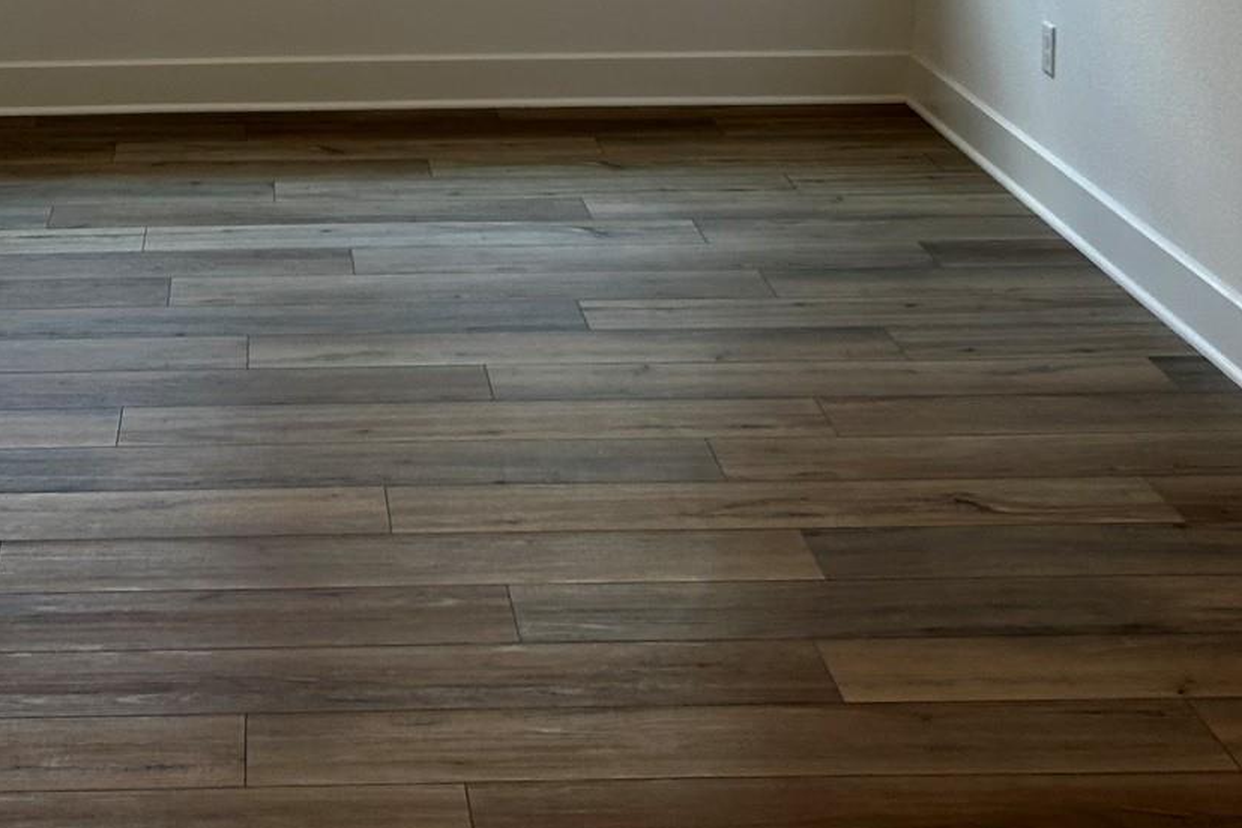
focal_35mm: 67
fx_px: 2311
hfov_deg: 29.5
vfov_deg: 18.8
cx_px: 284
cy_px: -267
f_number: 1.5
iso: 80
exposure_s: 1/120
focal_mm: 5.7
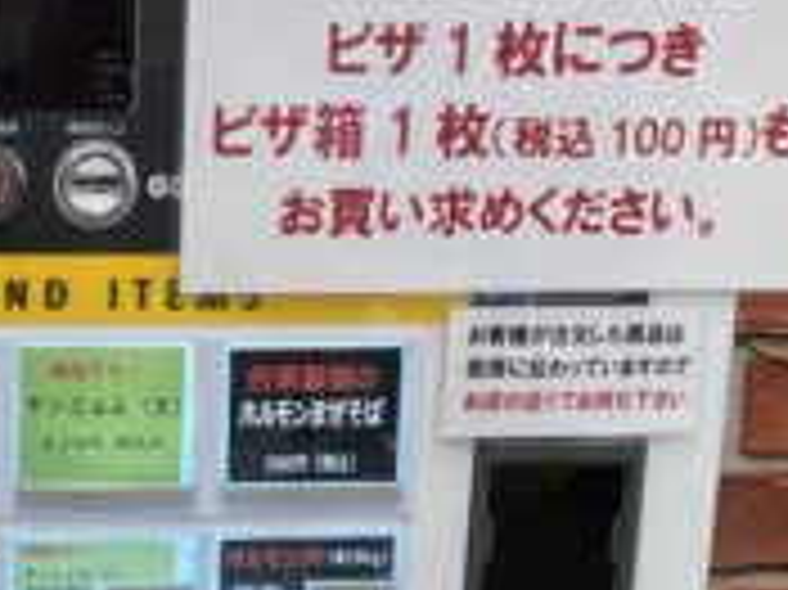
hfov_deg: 17.2
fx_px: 2548
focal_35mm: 112
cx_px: 27
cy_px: 1061
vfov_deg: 12.1
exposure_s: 1/100
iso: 32
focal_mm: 3.99
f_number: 1.8
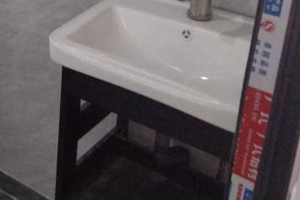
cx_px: -37
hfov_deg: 32.5
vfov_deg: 22.7
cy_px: -60
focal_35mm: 53
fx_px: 442
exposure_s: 1/17
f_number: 2.2
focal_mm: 3.81
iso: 1600
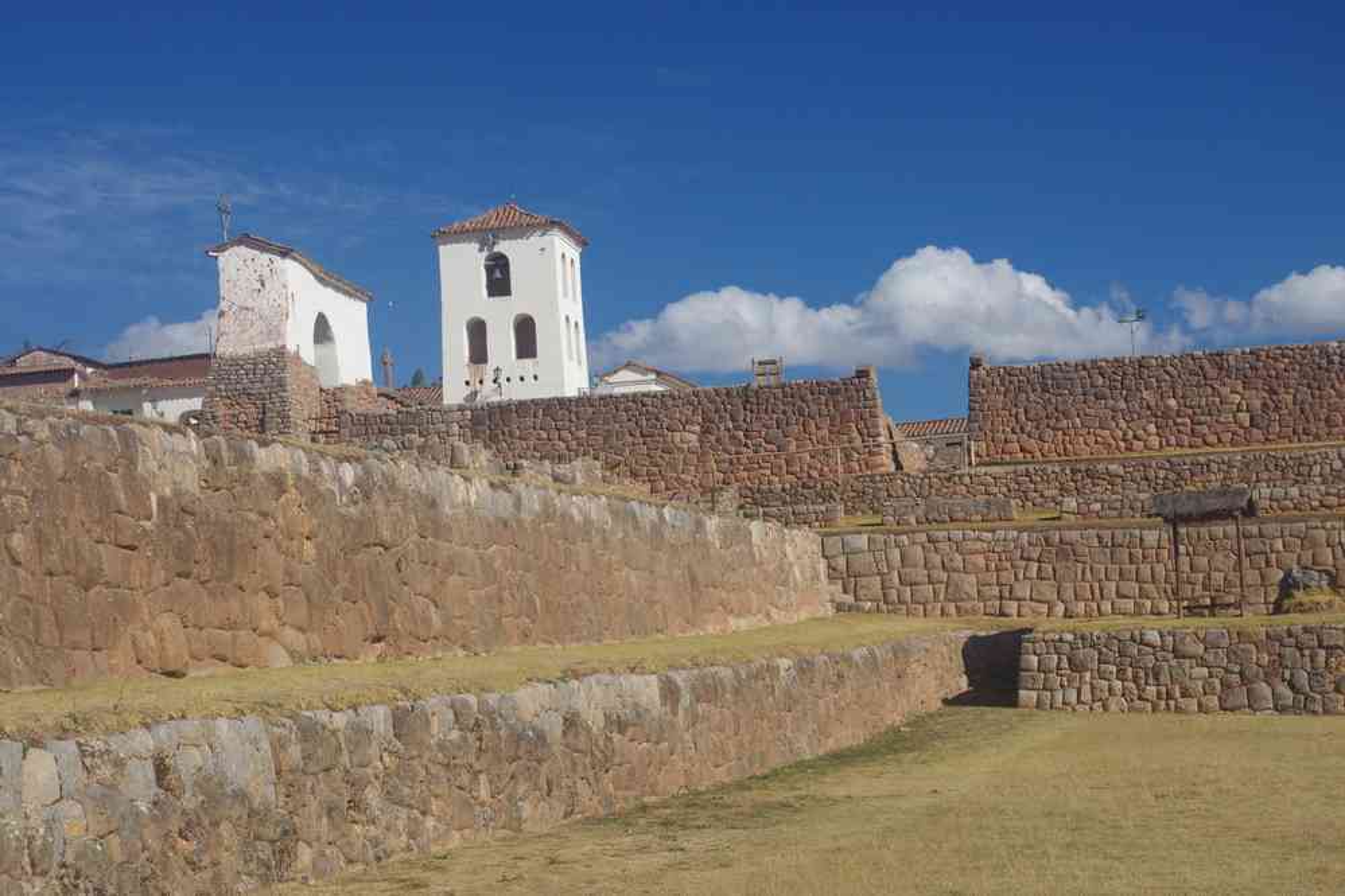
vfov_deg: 18.2
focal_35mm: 75
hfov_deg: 27.0
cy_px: 448
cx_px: 672
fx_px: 2802
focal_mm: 50
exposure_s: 1/125
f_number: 11
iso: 200
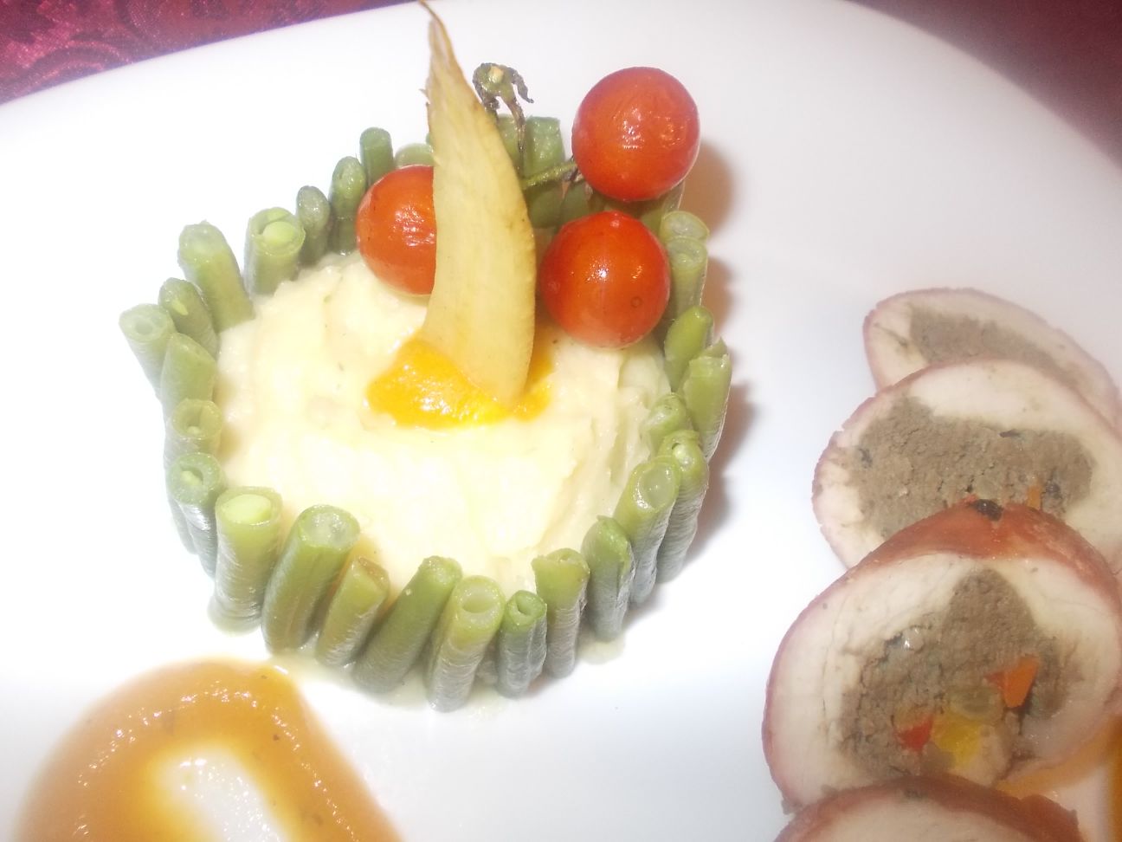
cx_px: 561
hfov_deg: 63.4
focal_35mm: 28
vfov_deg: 49.7
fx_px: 908
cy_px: 421
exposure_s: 1/25
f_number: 2.7
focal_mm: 4
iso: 200
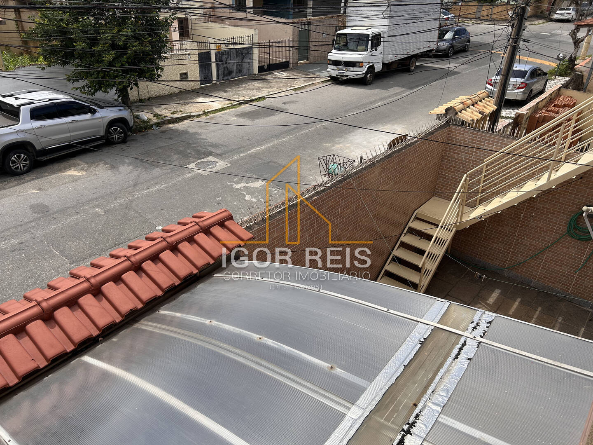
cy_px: 222
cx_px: 296
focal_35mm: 26
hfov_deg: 67.3
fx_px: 445
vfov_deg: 53.1
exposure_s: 1/3165
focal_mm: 5.7
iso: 50
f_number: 1.5
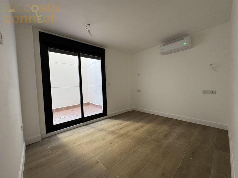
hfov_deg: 102.1
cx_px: 119
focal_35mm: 14
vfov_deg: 85.6
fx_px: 96
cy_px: 89
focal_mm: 2.22
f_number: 2.2
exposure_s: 1/100
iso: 160
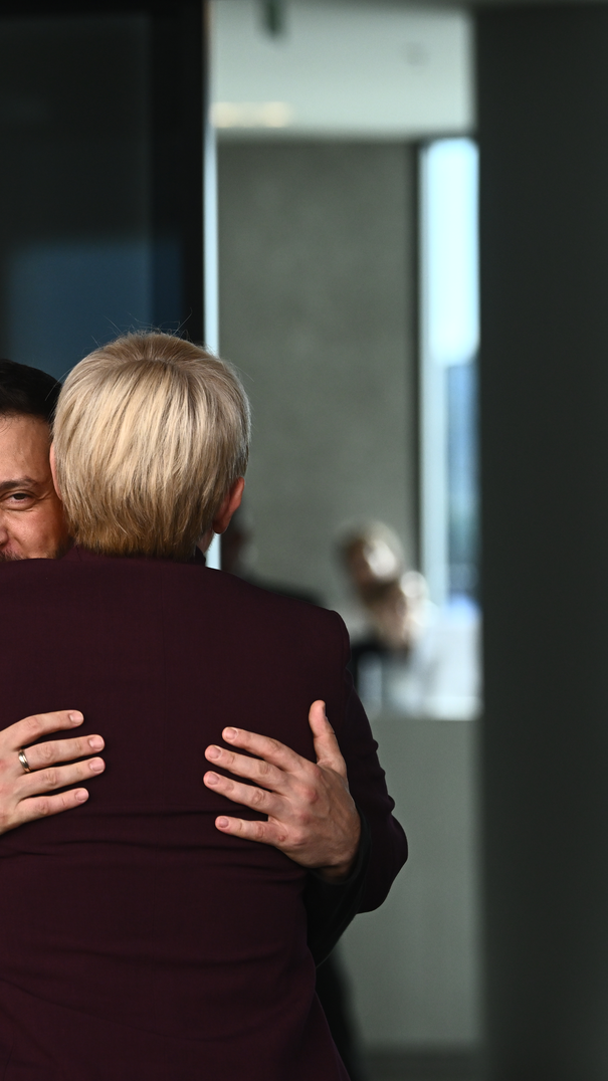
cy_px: 539
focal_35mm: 213
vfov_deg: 10.1
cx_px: -152
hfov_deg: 5.7
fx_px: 6107
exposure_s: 1/2500
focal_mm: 135
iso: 1000
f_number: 4
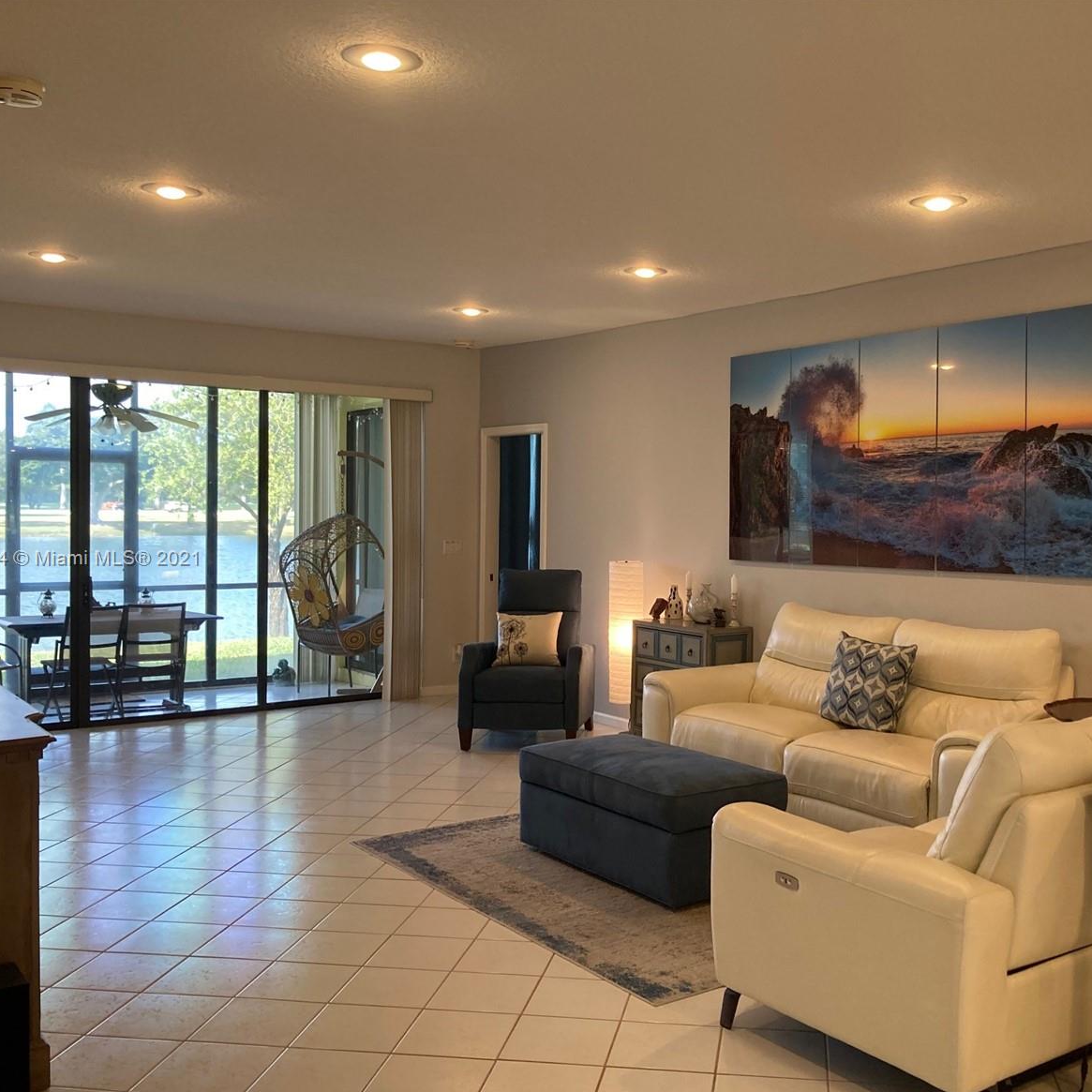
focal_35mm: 34
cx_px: 651
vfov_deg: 48.4
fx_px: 1213
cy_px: 560
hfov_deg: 48.2
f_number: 1.8
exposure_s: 1/60
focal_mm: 3.99
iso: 100
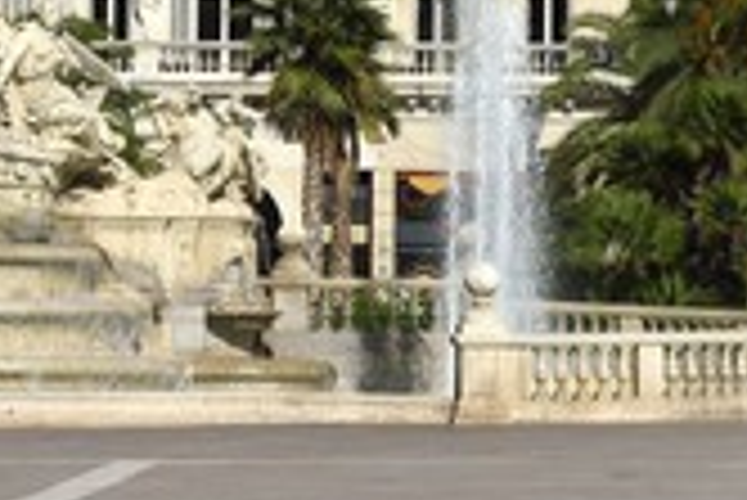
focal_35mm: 177
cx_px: 324
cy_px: -63
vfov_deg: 7.7
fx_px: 3676
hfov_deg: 11.6
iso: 200
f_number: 14
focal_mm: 70
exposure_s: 1/250
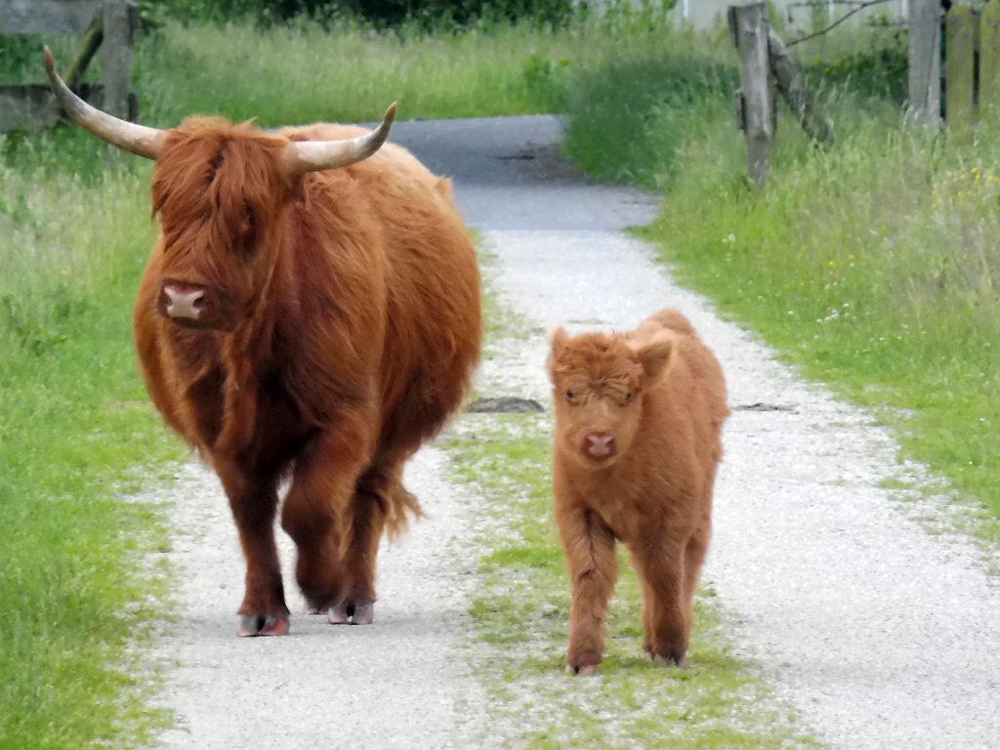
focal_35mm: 480
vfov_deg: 3.1
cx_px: 500
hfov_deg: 4.1
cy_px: 375
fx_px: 13866
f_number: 6.4
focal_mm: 86
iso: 640
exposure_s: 1/30
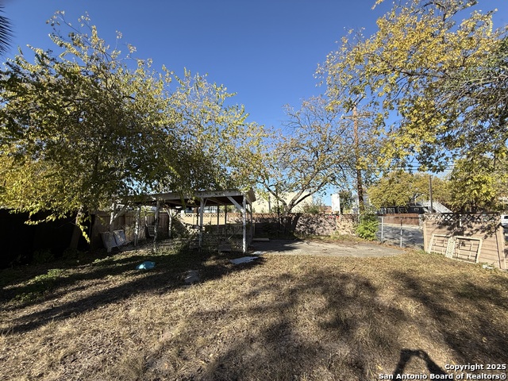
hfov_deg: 102.1
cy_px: 190
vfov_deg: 85.7
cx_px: 254
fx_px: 205
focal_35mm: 14
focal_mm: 2.22
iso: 50
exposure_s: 1/1068
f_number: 2.2
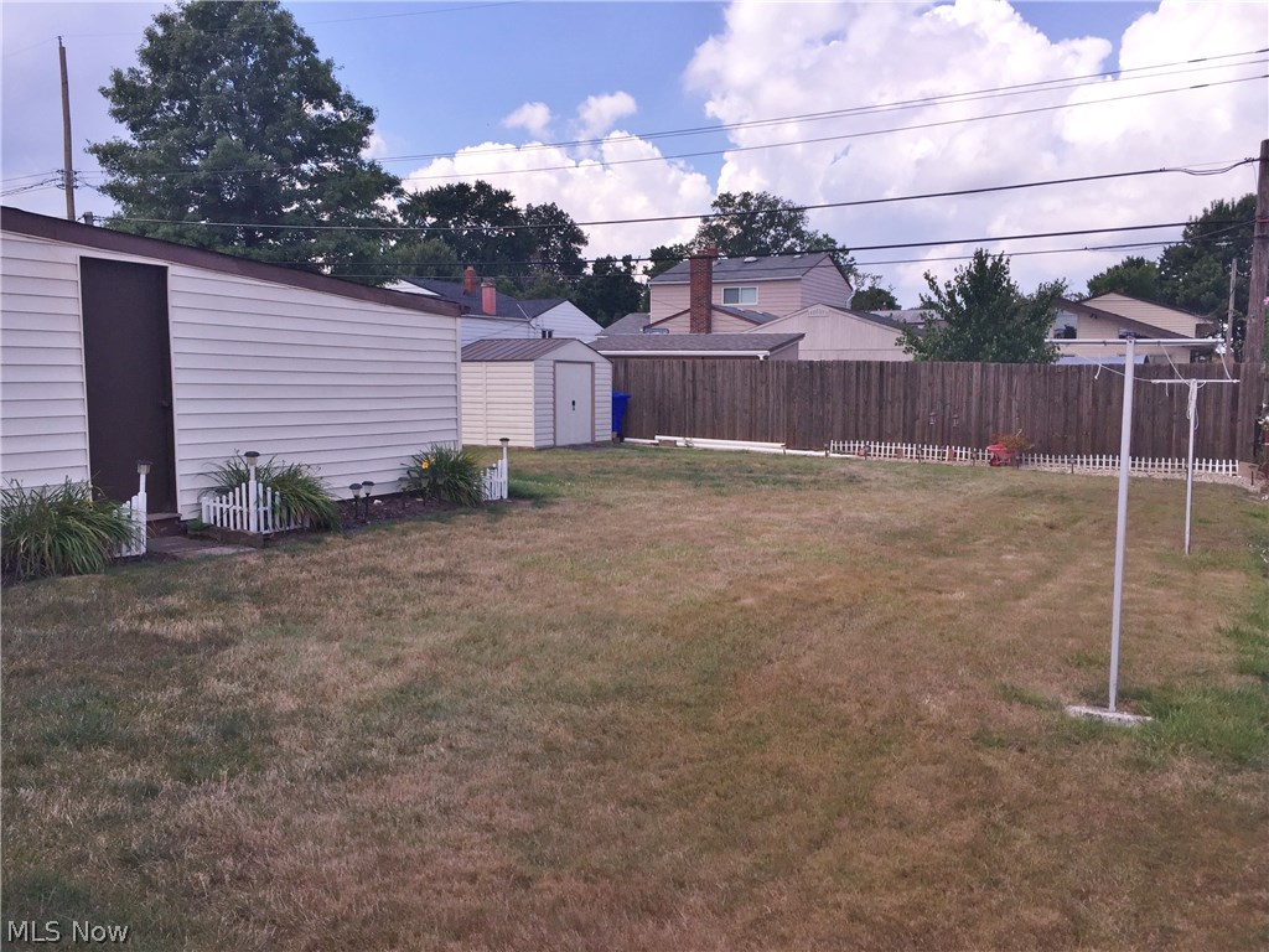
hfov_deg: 61.7
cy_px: 476
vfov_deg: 48.2
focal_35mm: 29
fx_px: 1063
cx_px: 634
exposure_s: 1/1647
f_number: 2.2
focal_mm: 4.15
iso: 32
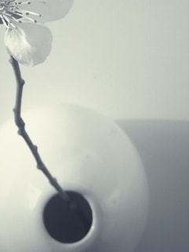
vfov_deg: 24.6
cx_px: 56
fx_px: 567
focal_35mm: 78
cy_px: 49
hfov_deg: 18.8
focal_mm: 4.15
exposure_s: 1/304
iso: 32
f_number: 2.2
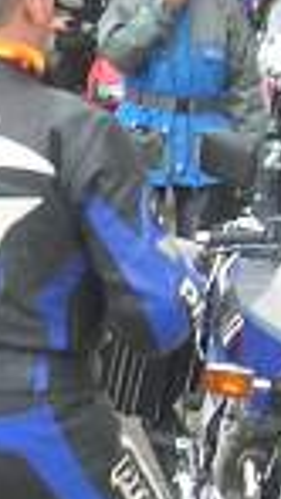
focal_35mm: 180
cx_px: -190
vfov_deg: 11.8
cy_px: 24
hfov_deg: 6.6
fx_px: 2378
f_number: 5
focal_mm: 6.4
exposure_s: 1/36.1
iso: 50
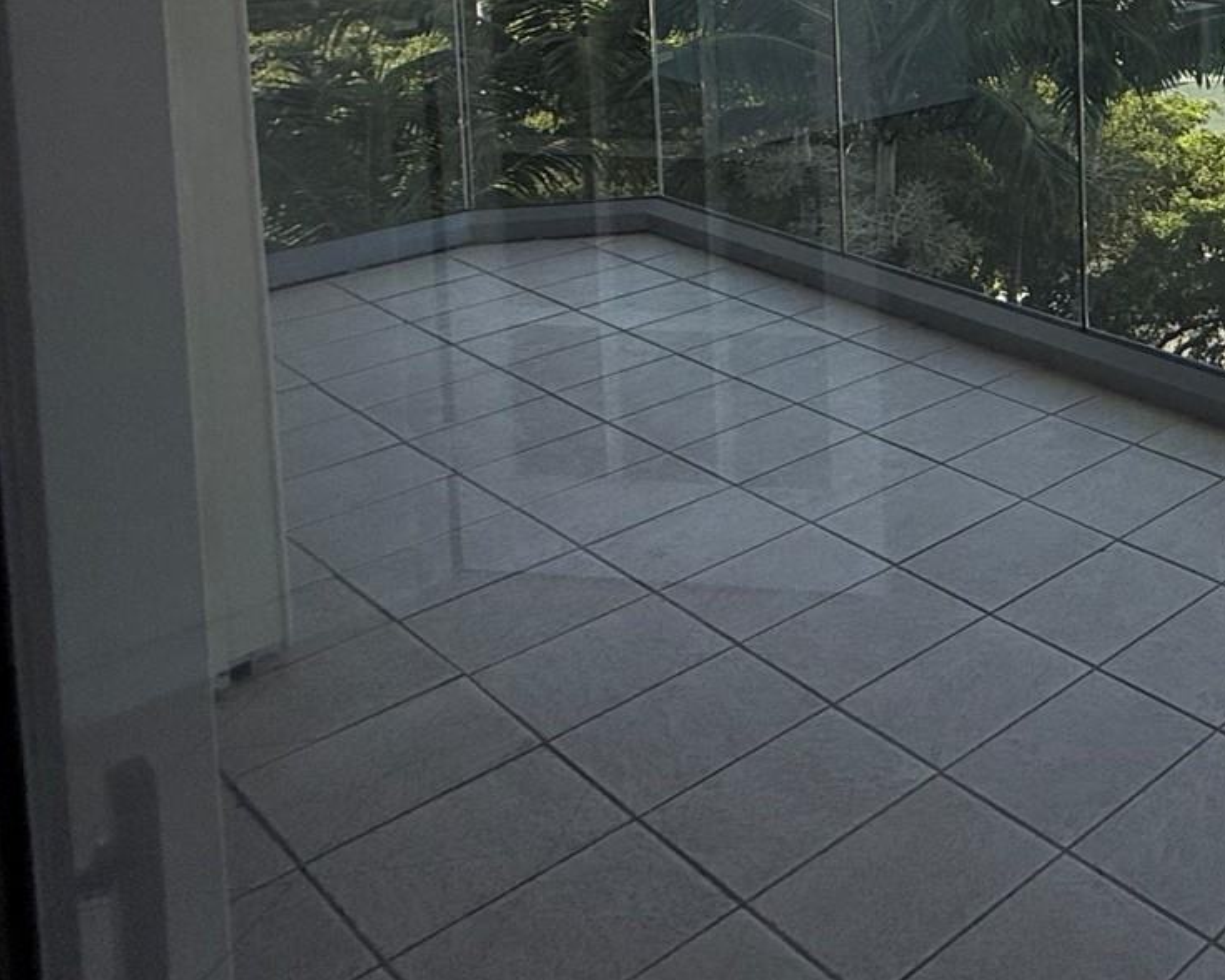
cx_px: 1581
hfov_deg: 34.4
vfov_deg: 33.4
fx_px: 1378
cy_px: -136
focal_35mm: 38
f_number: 2.2
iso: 50
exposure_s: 1/1399
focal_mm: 2.22
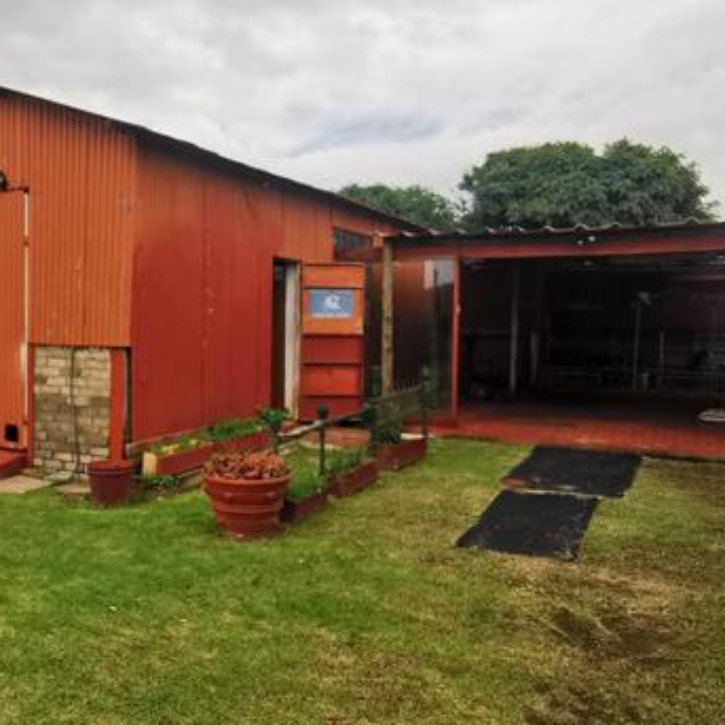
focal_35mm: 33
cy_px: 351
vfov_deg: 49.7
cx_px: 148
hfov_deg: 47.1
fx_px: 782
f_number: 2.2
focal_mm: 2.35
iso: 50
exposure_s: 1/578
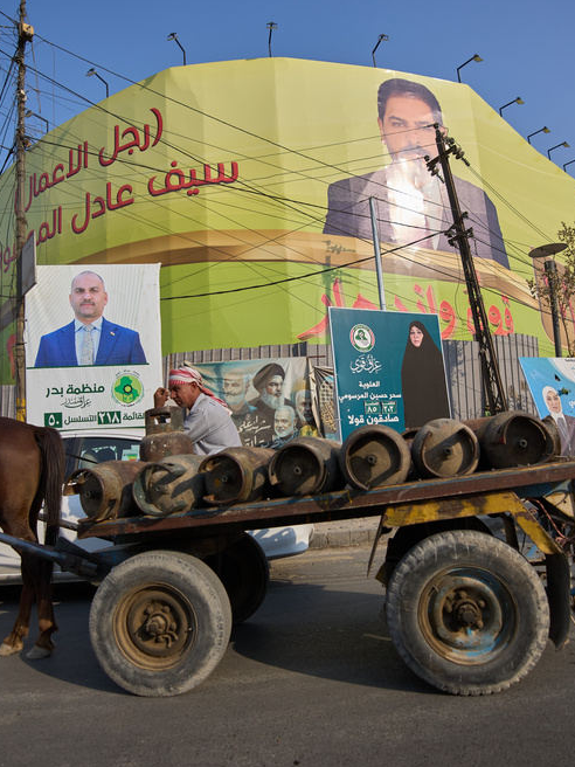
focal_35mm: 24
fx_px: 532
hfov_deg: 56.7
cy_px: 395
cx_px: 312
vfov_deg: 71.6
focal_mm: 16
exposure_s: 1/5000
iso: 250
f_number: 2.8
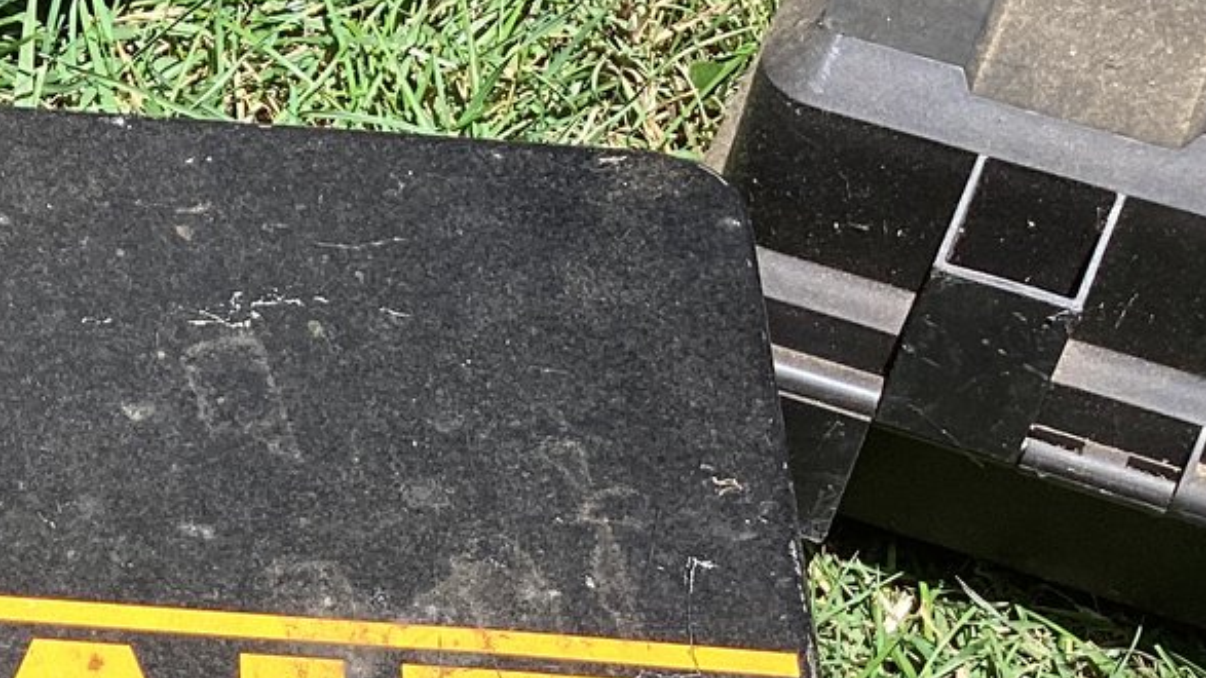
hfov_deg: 22.7
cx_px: -198
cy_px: 989
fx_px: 2782
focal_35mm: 87
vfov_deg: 13.2
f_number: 2.4
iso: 25
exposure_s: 1/858
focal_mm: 3.3
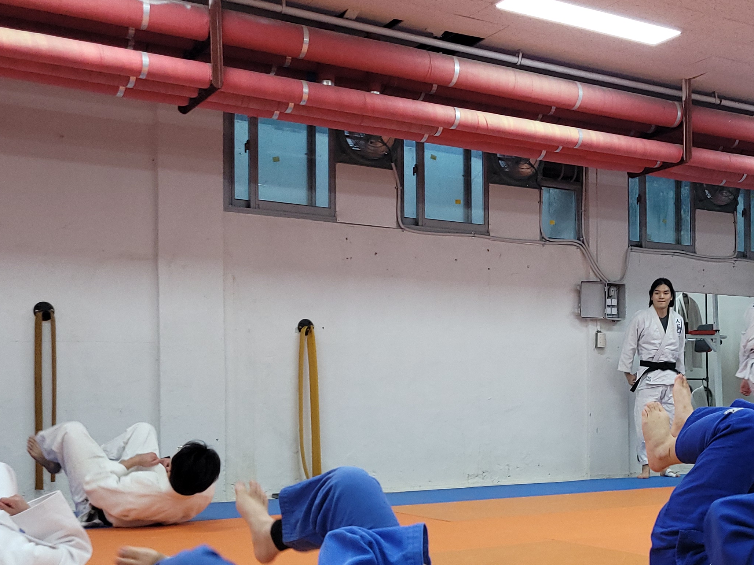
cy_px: 384
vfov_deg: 28.3
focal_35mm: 51
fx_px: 1111
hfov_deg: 36.3
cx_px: 594
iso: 160
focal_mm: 5.4
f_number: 1.8
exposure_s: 1/120
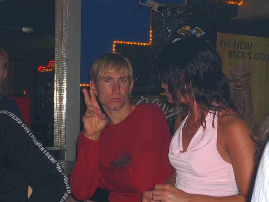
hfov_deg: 24.4
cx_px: 134
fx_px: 622
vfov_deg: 18.4
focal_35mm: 80
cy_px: 101
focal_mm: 16.6
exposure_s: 1/60
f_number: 4.4
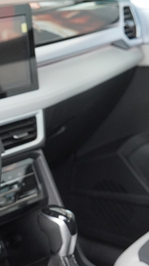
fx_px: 740
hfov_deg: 10.9
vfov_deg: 20.3
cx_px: -98
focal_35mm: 105
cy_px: 139
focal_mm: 27
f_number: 3.2
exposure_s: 1/160
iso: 1600
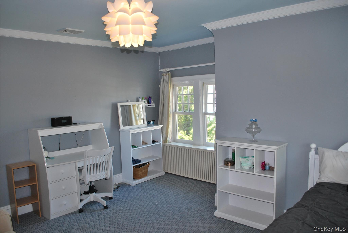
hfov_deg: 67.3
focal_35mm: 27
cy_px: 116
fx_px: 261
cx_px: 174
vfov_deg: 48.0
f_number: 3.5
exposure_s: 1/60
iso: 200
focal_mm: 18
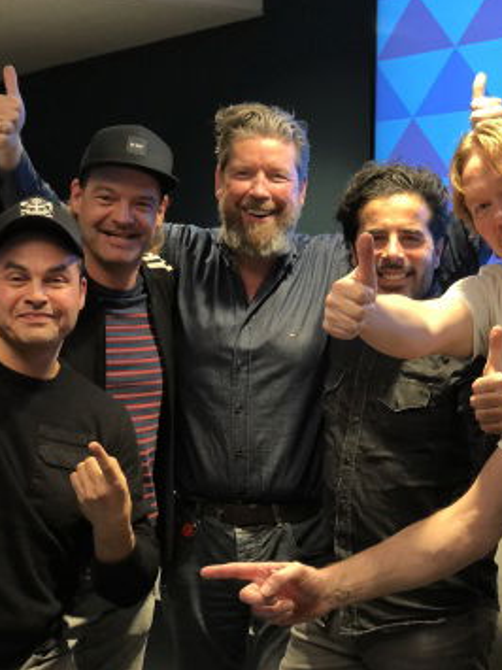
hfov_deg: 20.1
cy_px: 346
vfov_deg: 26.7
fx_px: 1412
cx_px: 334
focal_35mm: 73
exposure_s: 1/40
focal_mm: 6
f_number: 2.4
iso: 100
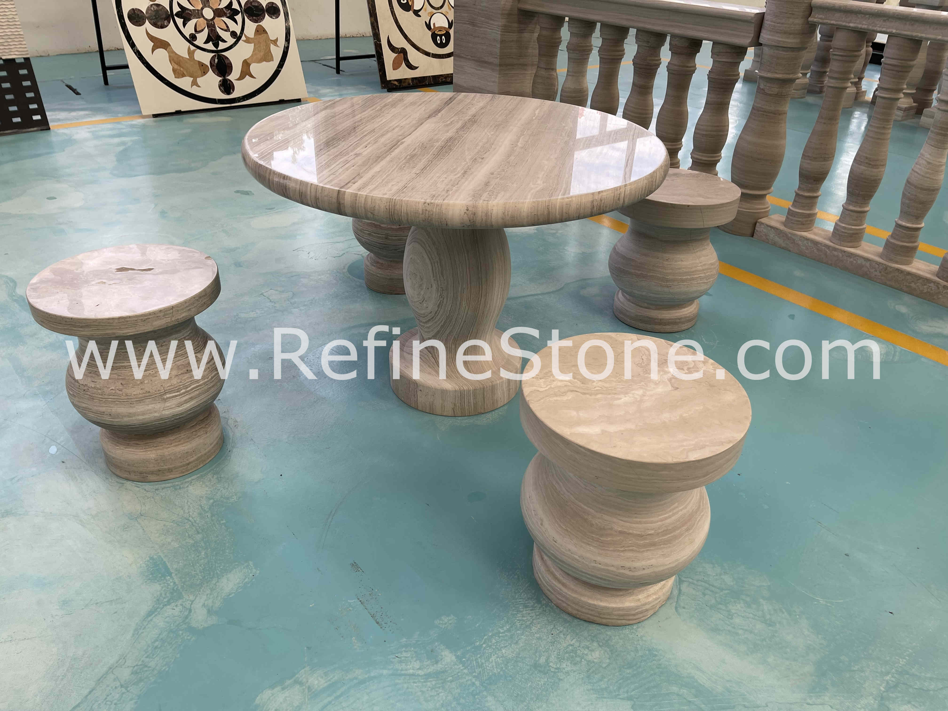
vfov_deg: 54.9
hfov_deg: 69.4
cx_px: 474
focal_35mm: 25
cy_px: 356
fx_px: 685
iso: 32
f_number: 1.6
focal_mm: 5.1
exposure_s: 1/211
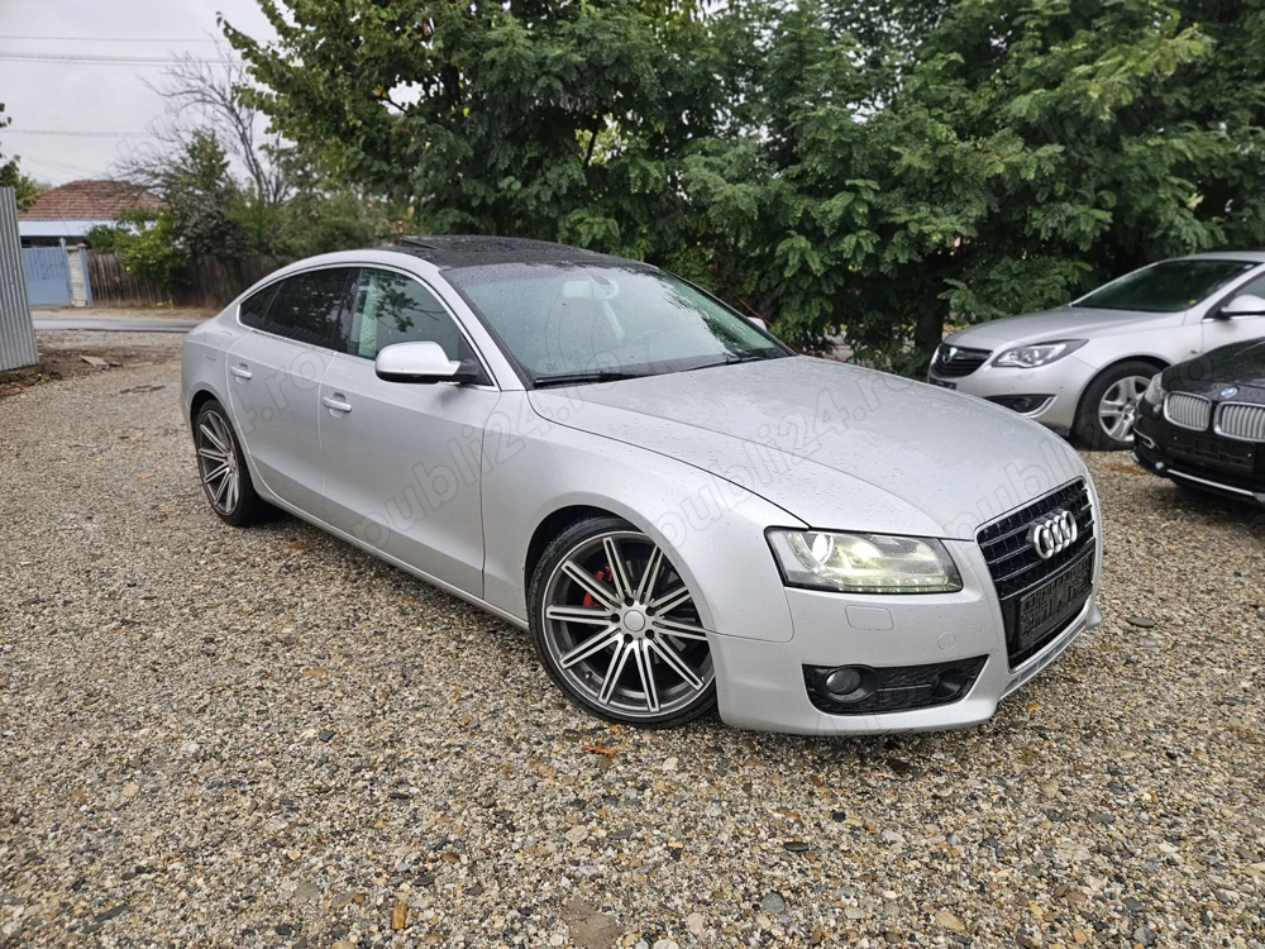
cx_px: 632
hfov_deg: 73.9
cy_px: 474
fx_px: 841
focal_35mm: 23
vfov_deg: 58.9
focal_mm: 5.4
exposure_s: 1/100
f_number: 1.8
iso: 80
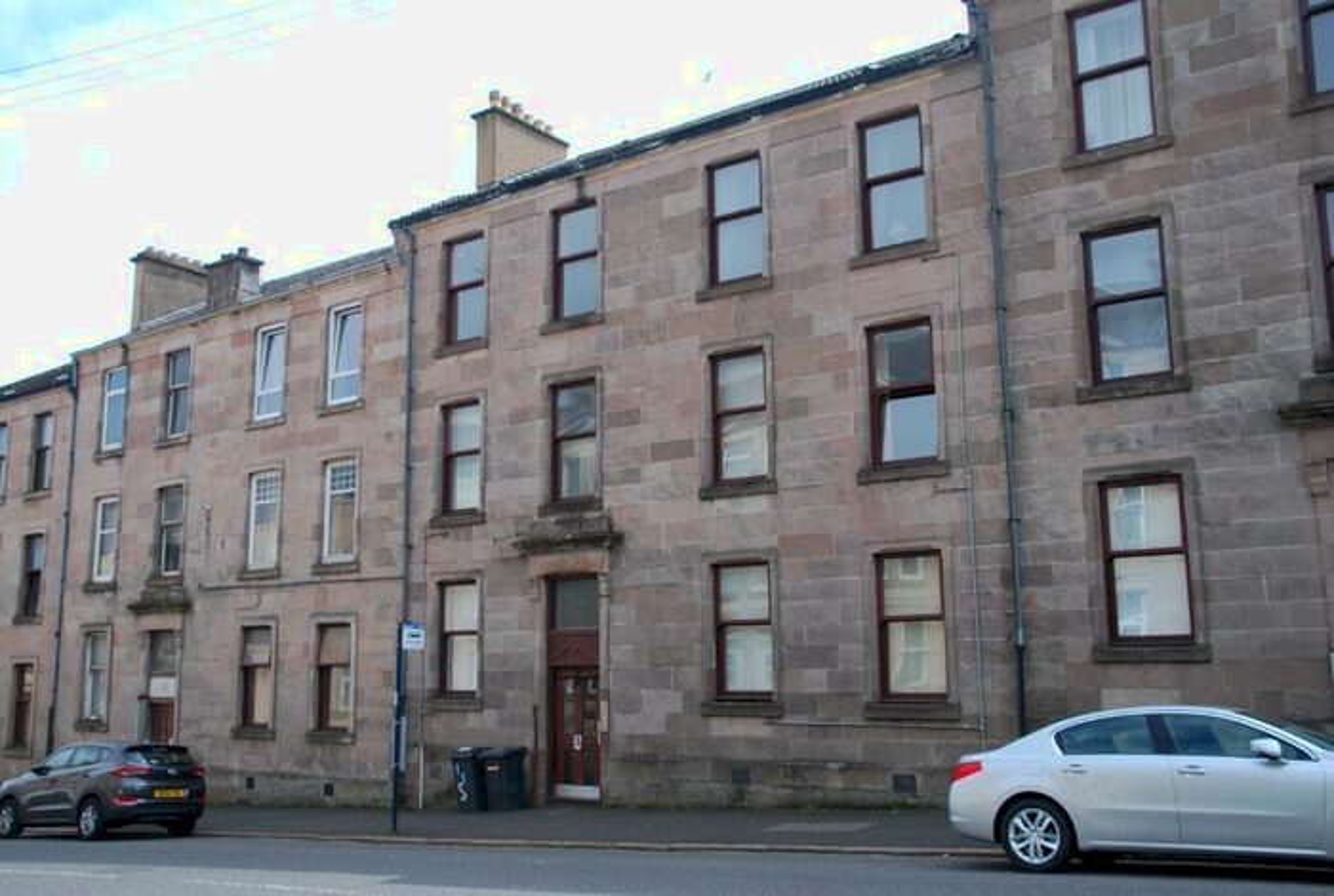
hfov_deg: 57.1
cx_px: 667
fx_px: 1225
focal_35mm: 33
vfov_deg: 40.2
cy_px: 448
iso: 100
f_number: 6.3
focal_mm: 22
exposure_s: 1/160
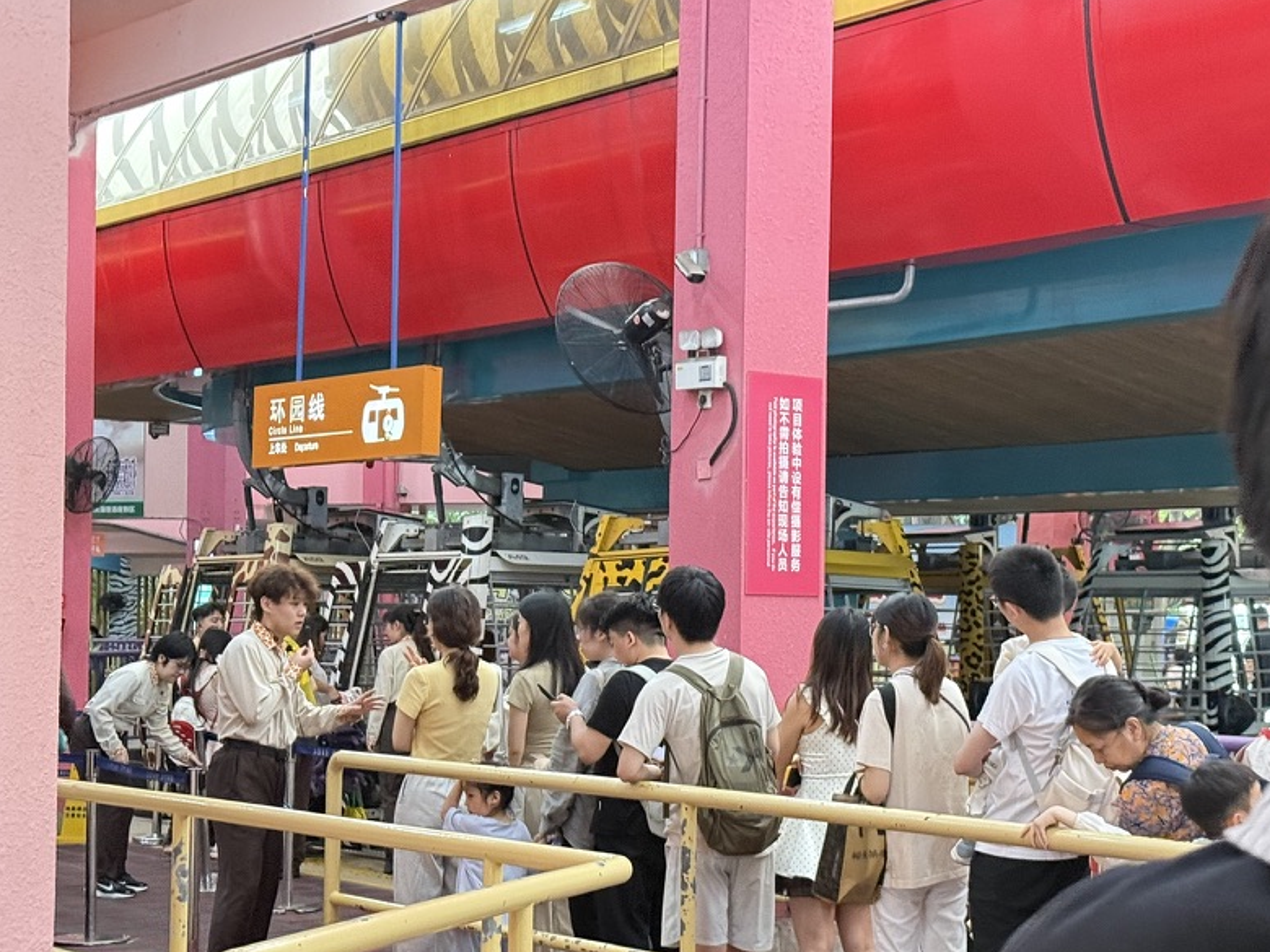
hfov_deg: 30.7
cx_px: 692
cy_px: 594
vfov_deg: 23.2
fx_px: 2311
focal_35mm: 63
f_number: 1.78
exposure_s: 1/40
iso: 400
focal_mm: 6.76
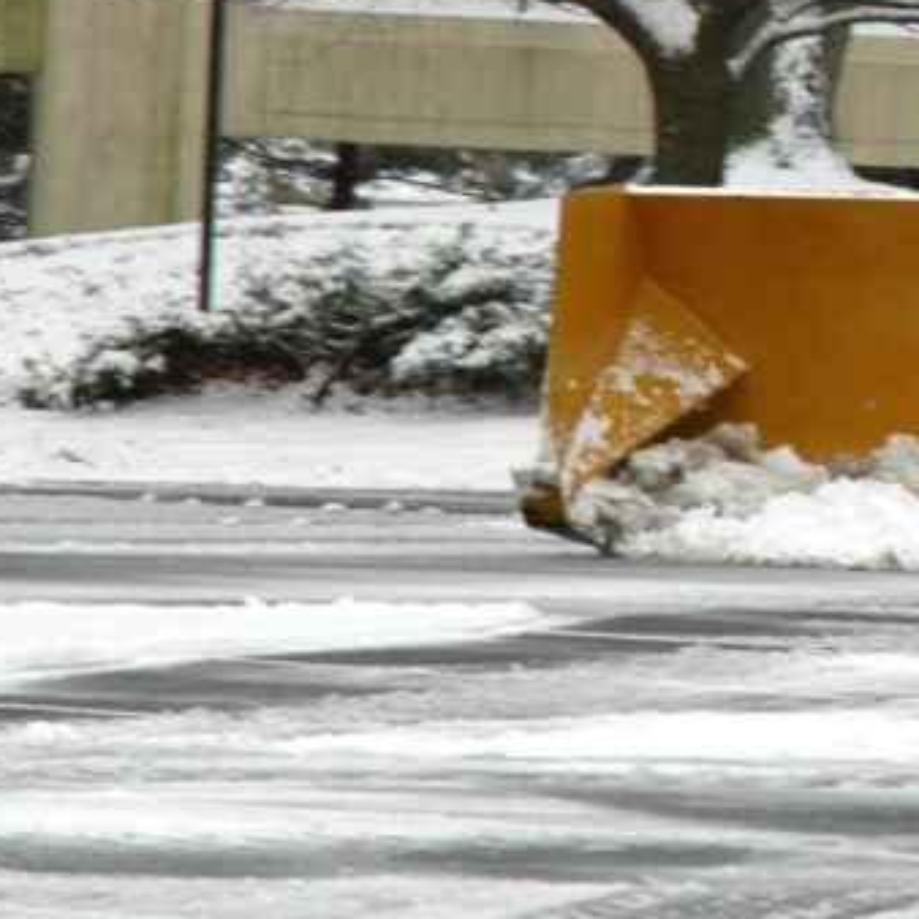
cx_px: 1370
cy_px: 56
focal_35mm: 396
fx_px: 11894
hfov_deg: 4.4
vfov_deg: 4.4
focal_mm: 70
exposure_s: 1/125
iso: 200
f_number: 5.6
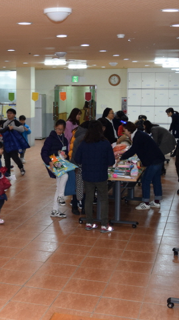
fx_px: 549
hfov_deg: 17.9
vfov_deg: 32.4
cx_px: -10
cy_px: 150
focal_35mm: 65
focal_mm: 22
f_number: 4.5
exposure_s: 1/80
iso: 800
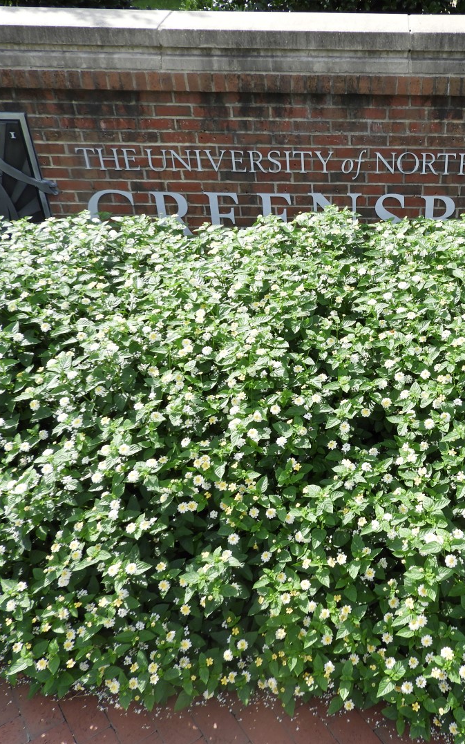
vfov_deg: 56.7
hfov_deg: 35.9
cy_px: 372
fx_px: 689
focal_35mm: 34
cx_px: 378
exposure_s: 1/500
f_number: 3.3
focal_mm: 4.3
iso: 100
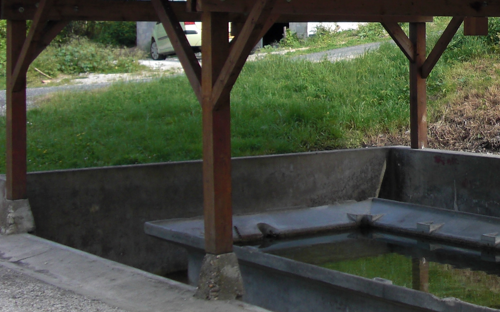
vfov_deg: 14.3
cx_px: 570
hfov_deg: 21.7
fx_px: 1226
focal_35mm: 90
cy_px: 10
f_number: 2.8
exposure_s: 1/320
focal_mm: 6.3
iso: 50
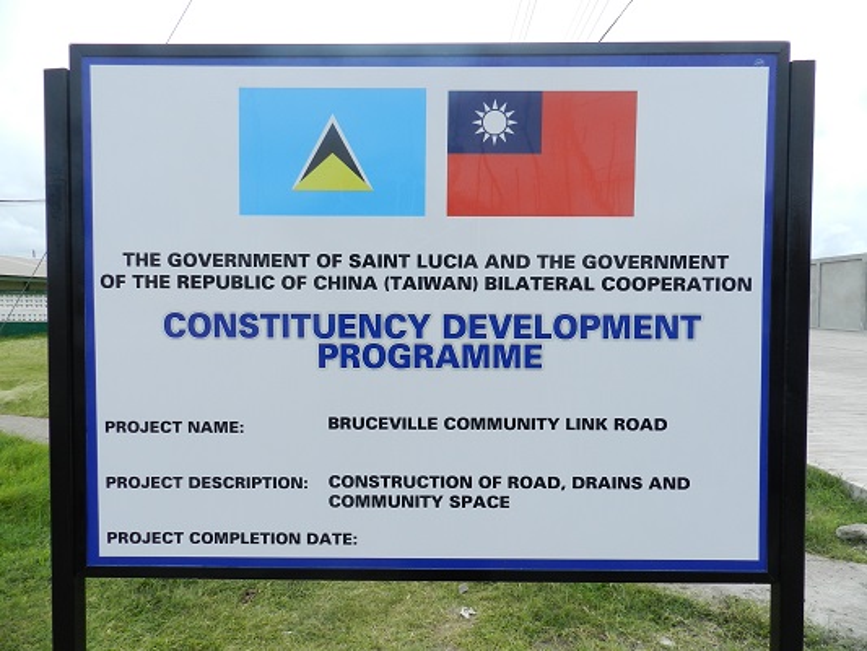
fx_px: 576
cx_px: 434
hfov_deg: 73.9
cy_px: 326
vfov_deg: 58.9
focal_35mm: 23
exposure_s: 1/1000
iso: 160
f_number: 3.4
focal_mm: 4
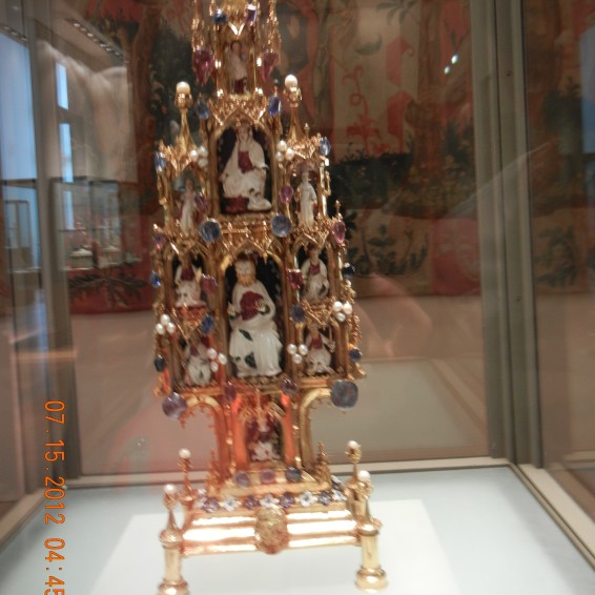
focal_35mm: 36
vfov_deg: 45.8
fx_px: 700
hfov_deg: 46.0
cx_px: 294
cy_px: 245
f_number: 3.5
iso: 200
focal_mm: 5.4
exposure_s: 1/2.3
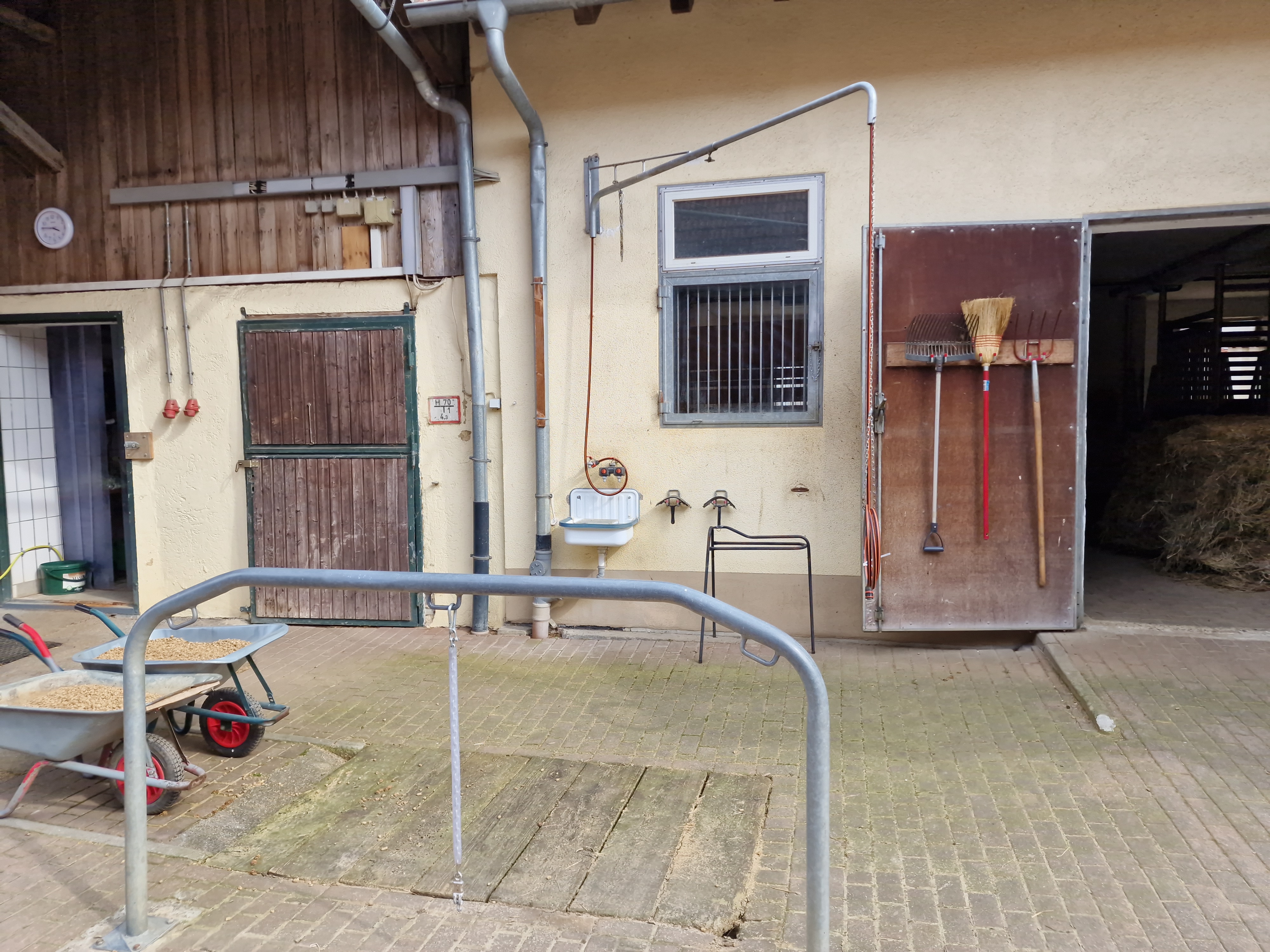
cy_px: 476
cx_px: 635
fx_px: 844
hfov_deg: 73.9
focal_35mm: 23
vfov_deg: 58.9
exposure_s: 1/2165
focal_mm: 6.4
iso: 50
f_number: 1.8
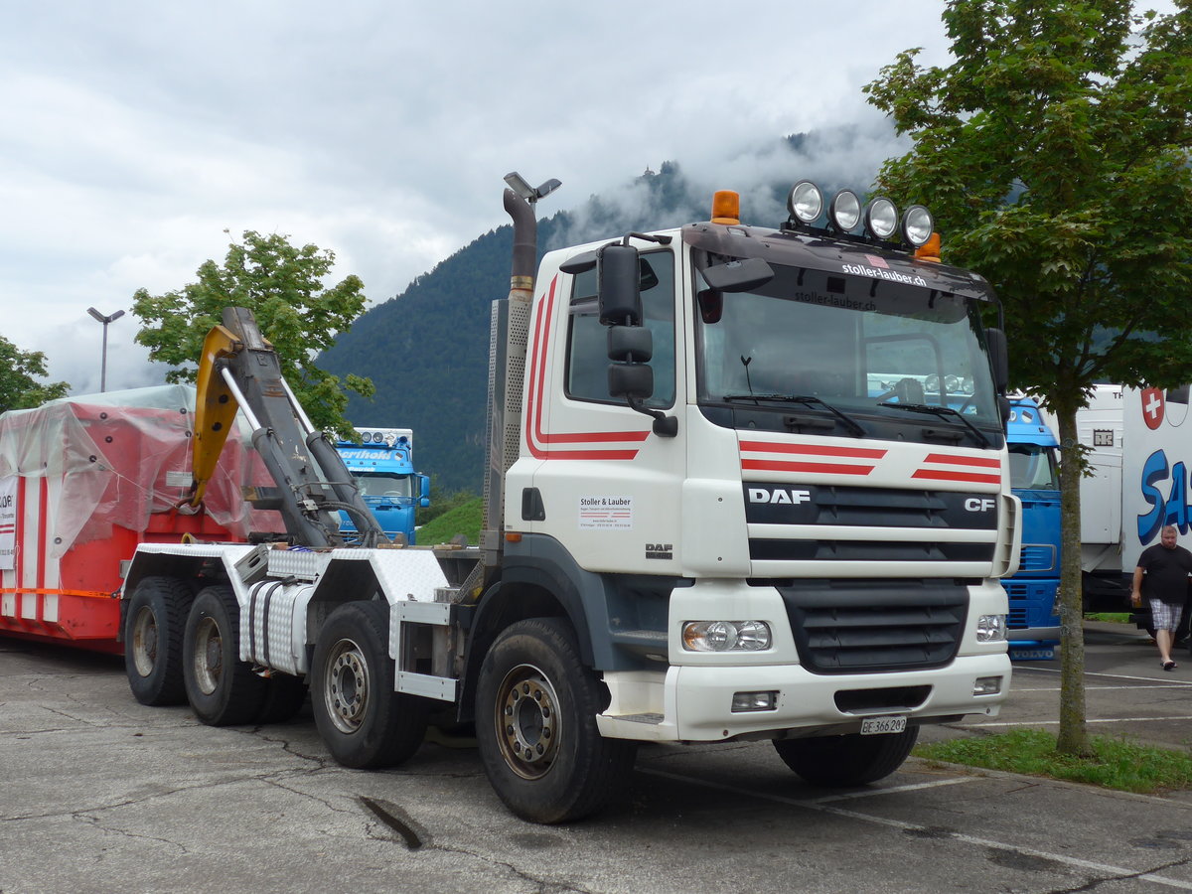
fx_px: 1515
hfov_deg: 42.9
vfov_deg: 32.9
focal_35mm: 44
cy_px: 447
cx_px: 596
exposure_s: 1/640
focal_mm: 9
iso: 80
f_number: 2.8
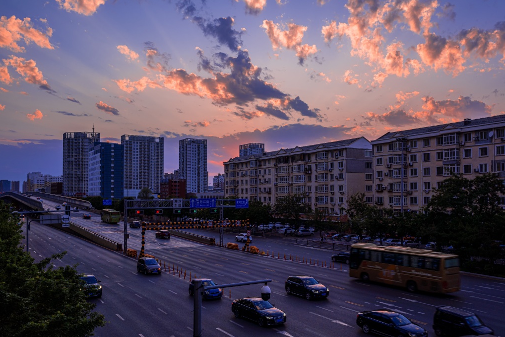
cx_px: 271
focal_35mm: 33
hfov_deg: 57.2
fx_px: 463
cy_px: 188
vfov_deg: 39.9
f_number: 10
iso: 100
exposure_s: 1/50
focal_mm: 28
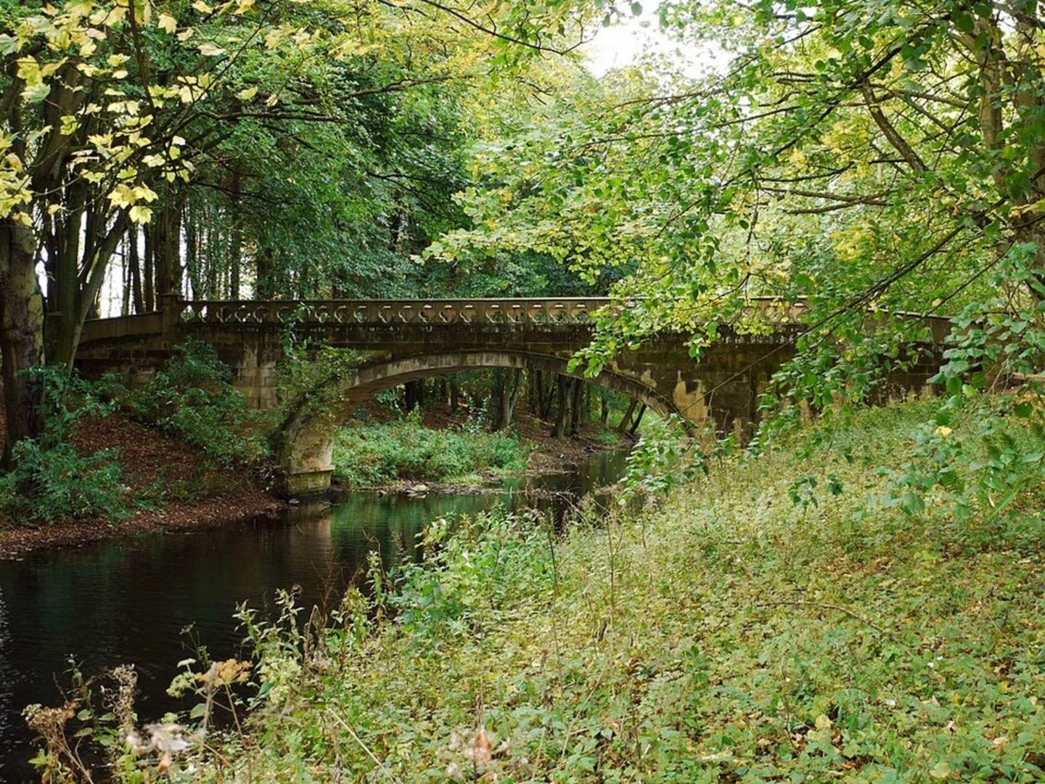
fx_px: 1328
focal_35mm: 44
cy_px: 392
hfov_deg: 42.9
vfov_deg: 32.9
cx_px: 522
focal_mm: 22
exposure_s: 1/30
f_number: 4.6
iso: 160
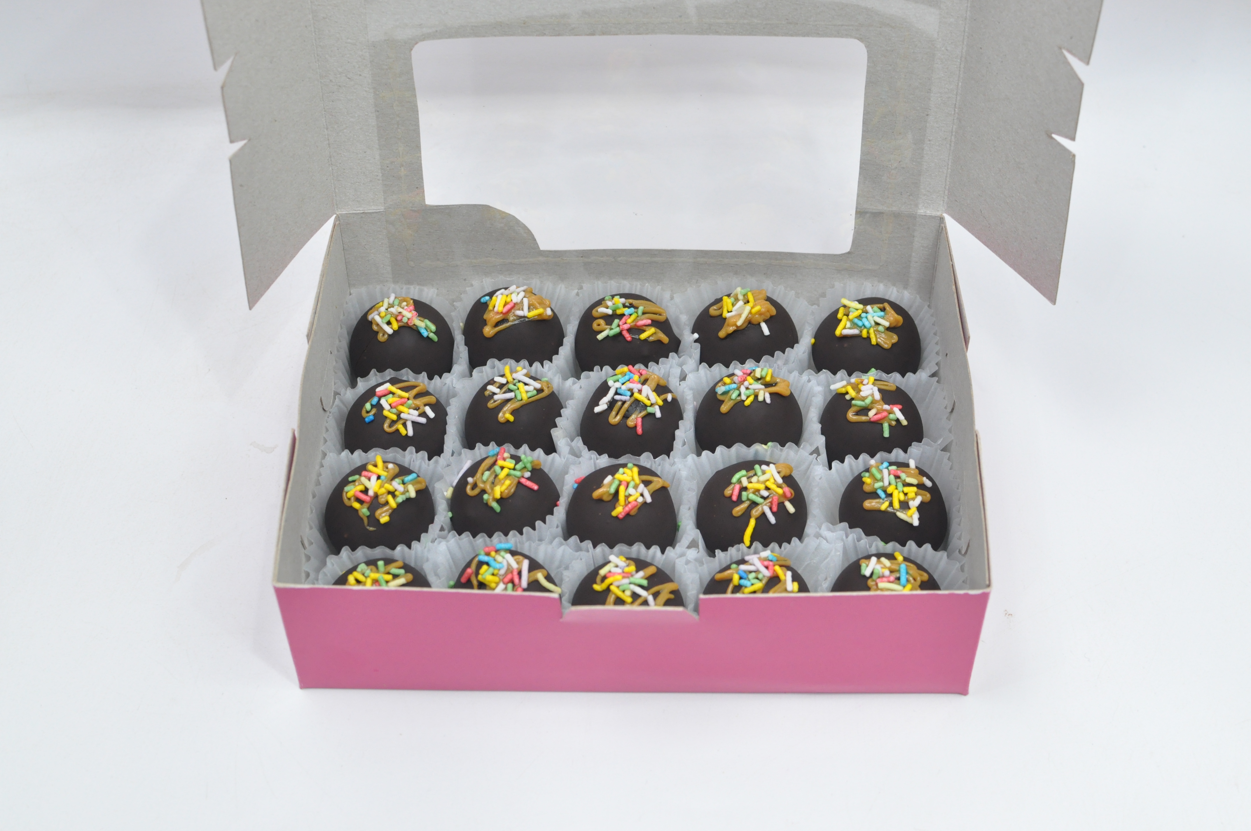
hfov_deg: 37.9
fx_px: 1822
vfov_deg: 25.7
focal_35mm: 52
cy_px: 416
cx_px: 626
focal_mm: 35
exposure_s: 1/80
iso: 1250
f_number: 6.3
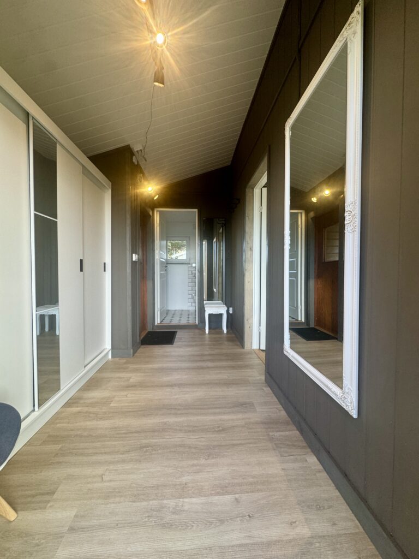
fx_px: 226
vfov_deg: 102.1
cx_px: 210
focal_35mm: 14
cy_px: 280
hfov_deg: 85.7
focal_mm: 2.22
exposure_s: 1/100
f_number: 2.2
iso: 125
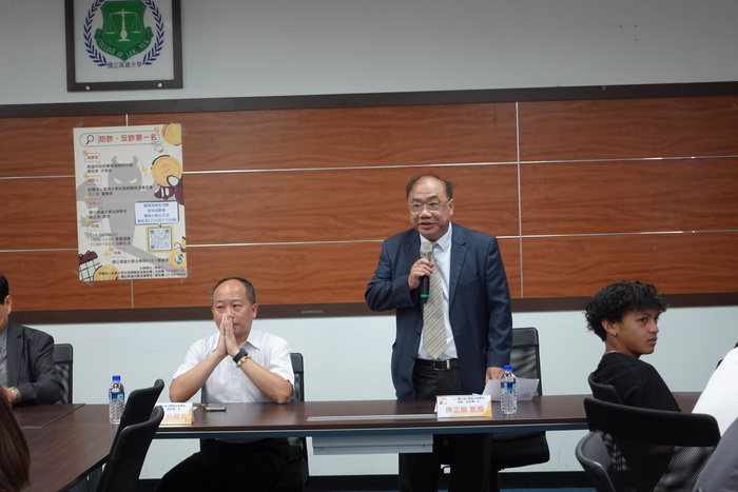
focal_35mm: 70
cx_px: 369
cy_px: 246
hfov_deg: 28.8
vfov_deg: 19.5
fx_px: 1435
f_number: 2.8
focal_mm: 25.7
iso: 800
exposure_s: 1/80
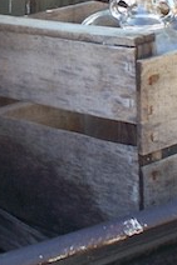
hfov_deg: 10.5
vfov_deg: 15.6
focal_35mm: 129
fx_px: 953
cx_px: -16
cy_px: 8
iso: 80
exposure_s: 1/100
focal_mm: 7.54
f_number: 2.8
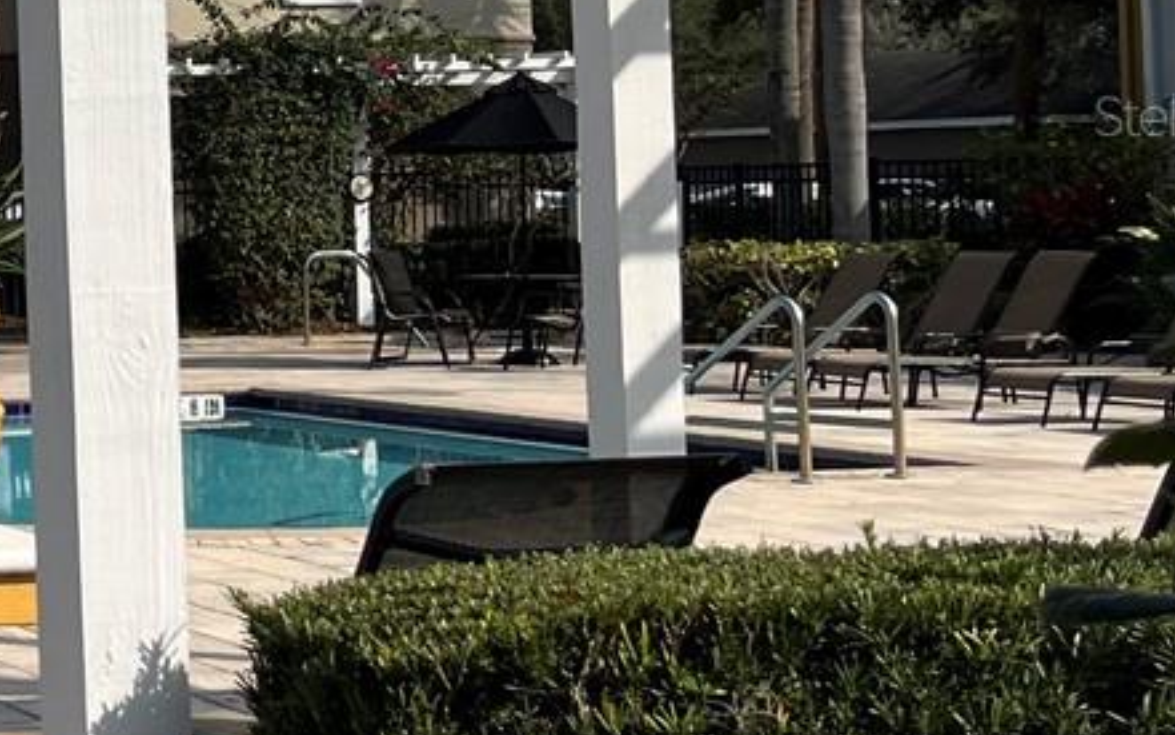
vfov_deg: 13.0
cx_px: -786
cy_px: 115
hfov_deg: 17.7
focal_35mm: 100
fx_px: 3203
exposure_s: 1/4854
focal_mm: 5.1
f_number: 1.6
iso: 50
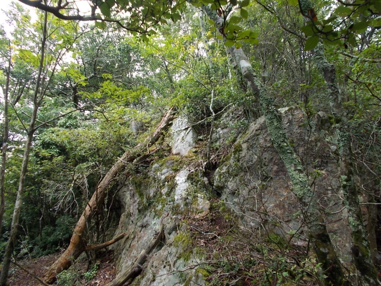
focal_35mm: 26
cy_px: 143
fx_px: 286
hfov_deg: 67.3
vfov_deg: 53.1
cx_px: 190
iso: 80
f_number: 3.2
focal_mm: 4.6
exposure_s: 1/100
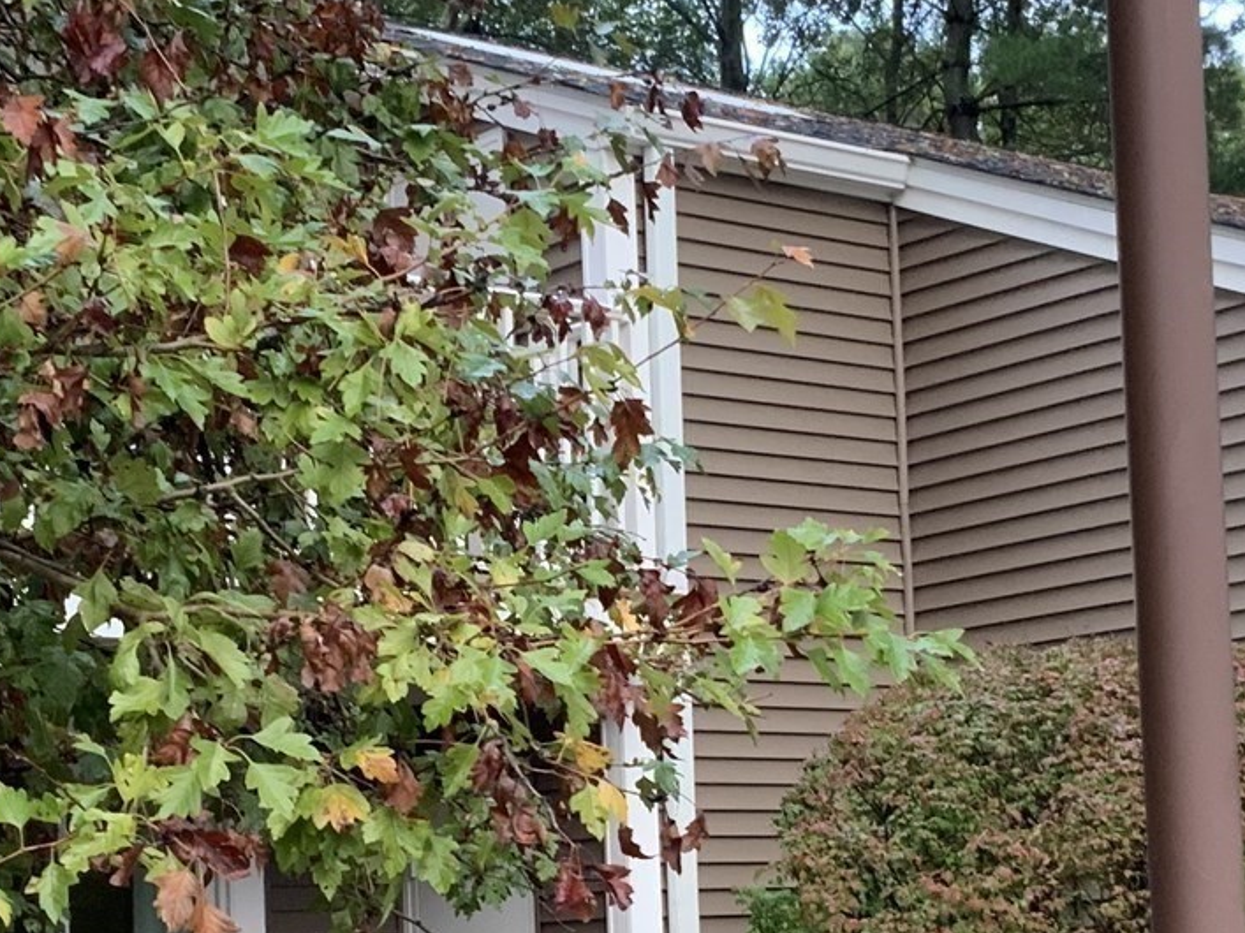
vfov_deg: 17.4
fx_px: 3021
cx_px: 653
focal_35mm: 84
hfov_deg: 23.3
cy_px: 771
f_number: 1.8
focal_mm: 3
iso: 80
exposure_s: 1/60
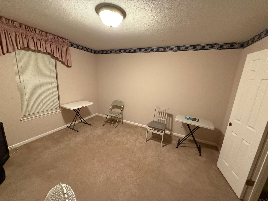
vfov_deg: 85.7
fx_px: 108
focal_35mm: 14
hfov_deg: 102.1
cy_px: 100
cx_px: 134
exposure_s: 1/60
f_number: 2.2
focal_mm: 2.22
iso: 640
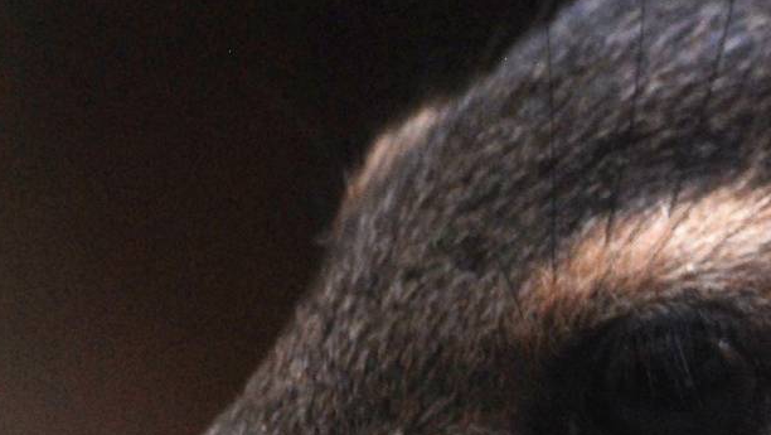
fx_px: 25220
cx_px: 771
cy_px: 349
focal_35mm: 1233
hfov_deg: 1.8
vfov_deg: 1.0
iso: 1000
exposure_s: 1/160
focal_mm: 300
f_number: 5.6
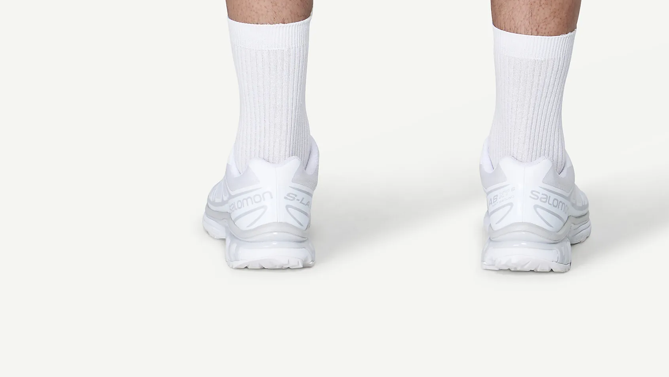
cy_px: -674
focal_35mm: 250
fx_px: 4435
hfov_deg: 8.6
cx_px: 348
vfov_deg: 4.7
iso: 100
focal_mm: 70
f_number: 5.6
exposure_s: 1/50
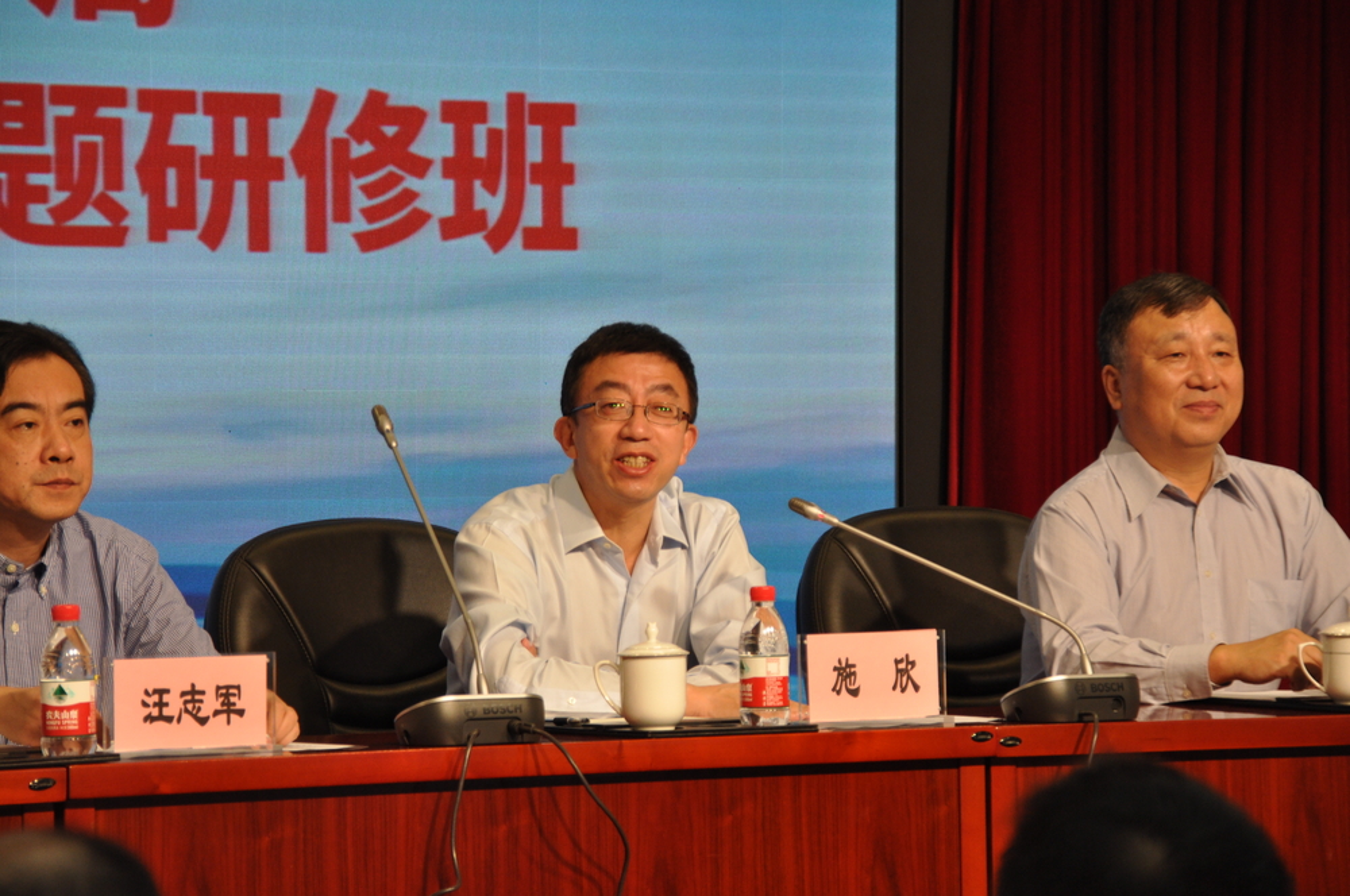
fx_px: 6516
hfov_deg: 11.8
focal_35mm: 174
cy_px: 448
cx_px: 675
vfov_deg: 7.9
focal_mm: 116
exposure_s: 1/160
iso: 640
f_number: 5.6
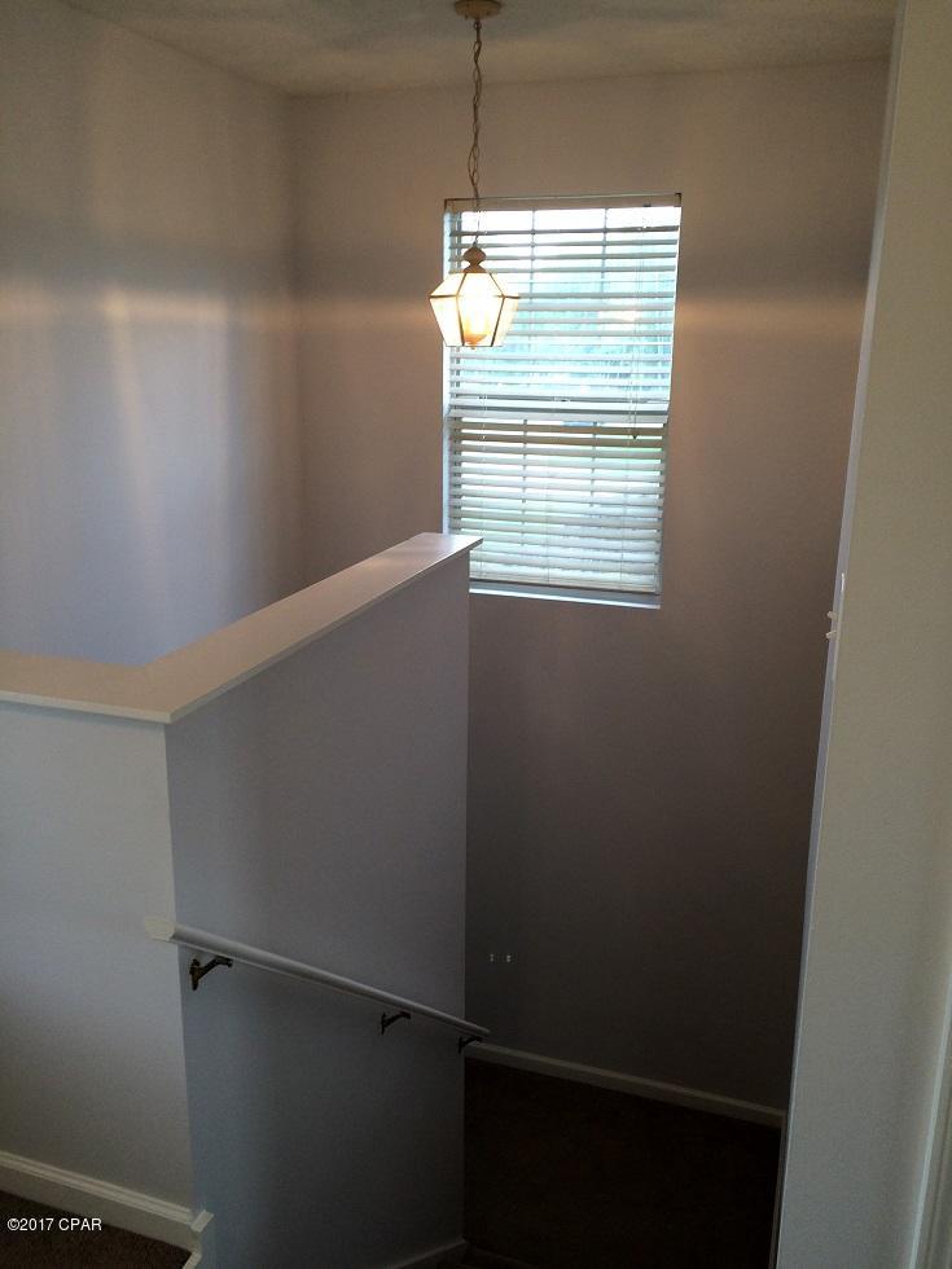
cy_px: 634
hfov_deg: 48.2
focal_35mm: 29
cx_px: 476
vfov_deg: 61.7
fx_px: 1063
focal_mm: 4.15
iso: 40
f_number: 2.2
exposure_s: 1/60
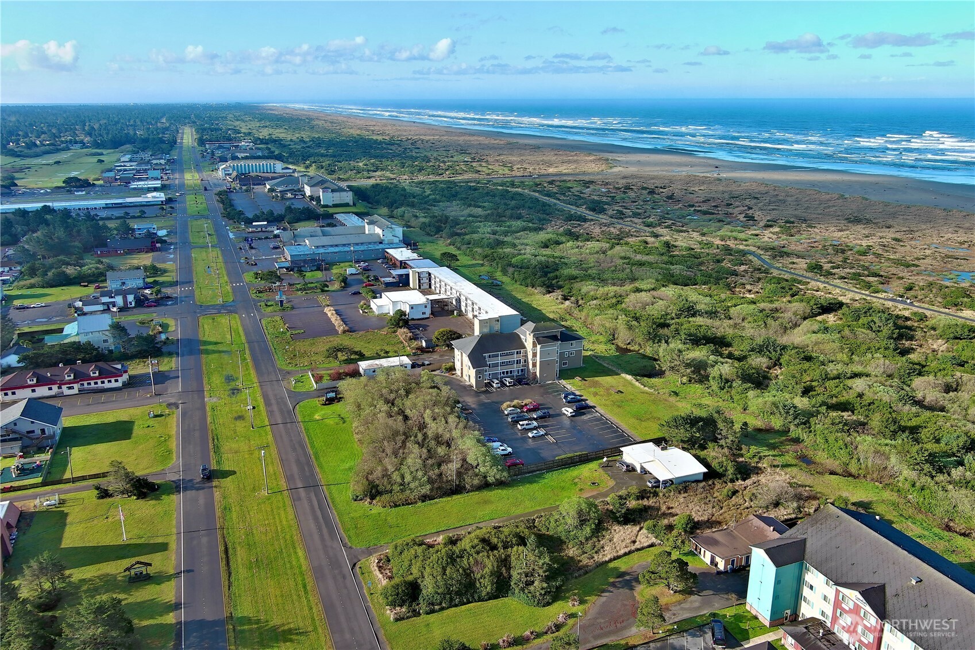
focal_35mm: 29
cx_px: 488
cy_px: 325
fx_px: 785
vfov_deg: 45.0
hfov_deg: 63.7
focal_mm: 10.57
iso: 100
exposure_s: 1/704
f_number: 2.8
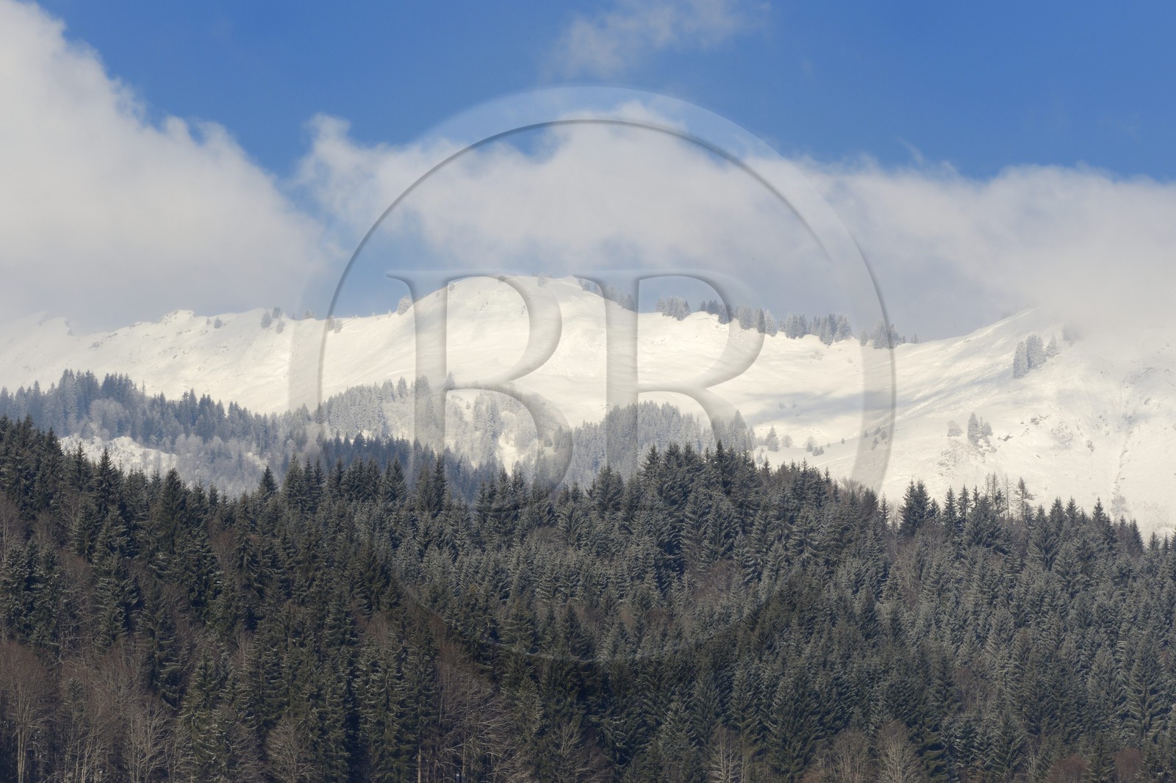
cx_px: 588
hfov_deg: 10.3
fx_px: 6532
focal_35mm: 200
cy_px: 392
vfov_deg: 6.9
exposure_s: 1/160
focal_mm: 200
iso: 400
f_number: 22
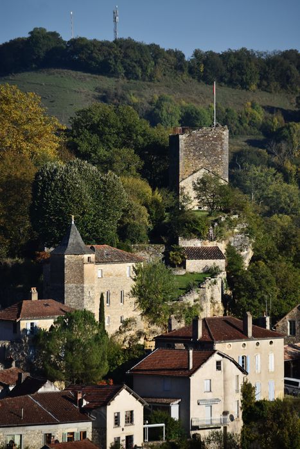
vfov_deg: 8.3
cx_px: 150
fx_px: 3092
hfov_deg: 5.6
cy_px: 224
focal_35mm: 248
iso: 360
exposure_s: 1/2000
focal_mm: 165
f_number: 5.6
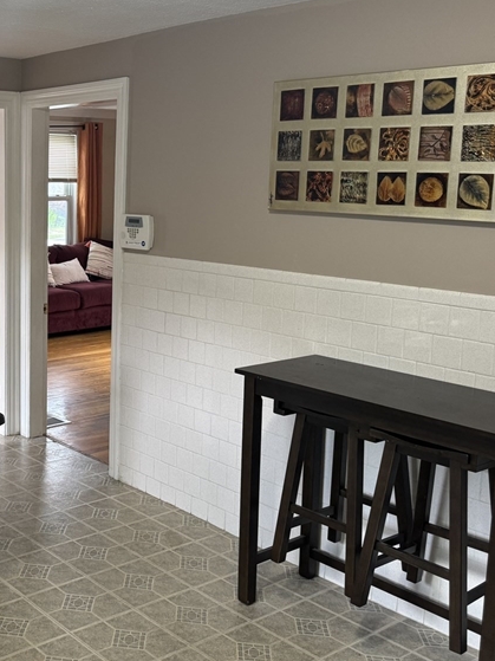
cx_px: 45
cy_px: 309
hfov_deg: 31.3
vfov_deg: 42.9
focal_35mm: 44
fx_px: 839
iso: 160
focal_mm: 6.76
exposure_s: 1/60
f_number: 1.78
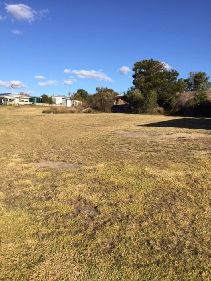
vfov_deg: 61.6
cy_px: 140
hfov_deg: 48.2
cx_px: 106
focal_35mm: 29
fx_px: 236
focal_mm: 4.15
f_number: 2.2
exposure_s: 1/1883
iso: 32
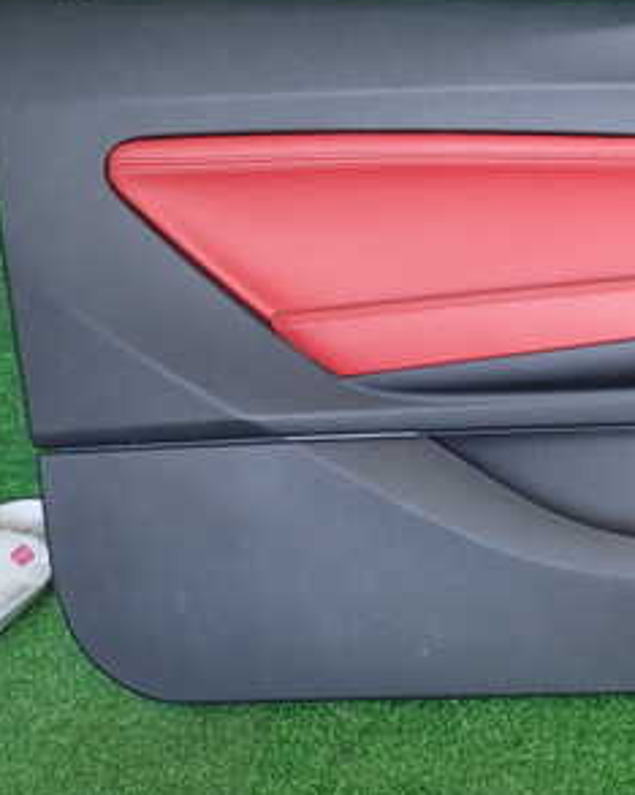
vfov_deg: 37.1
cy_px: 290
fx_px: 1176
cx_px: 716
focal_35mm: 50
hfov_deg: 27.4
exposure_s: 1/60
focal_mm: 4.5
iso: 160
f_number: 2
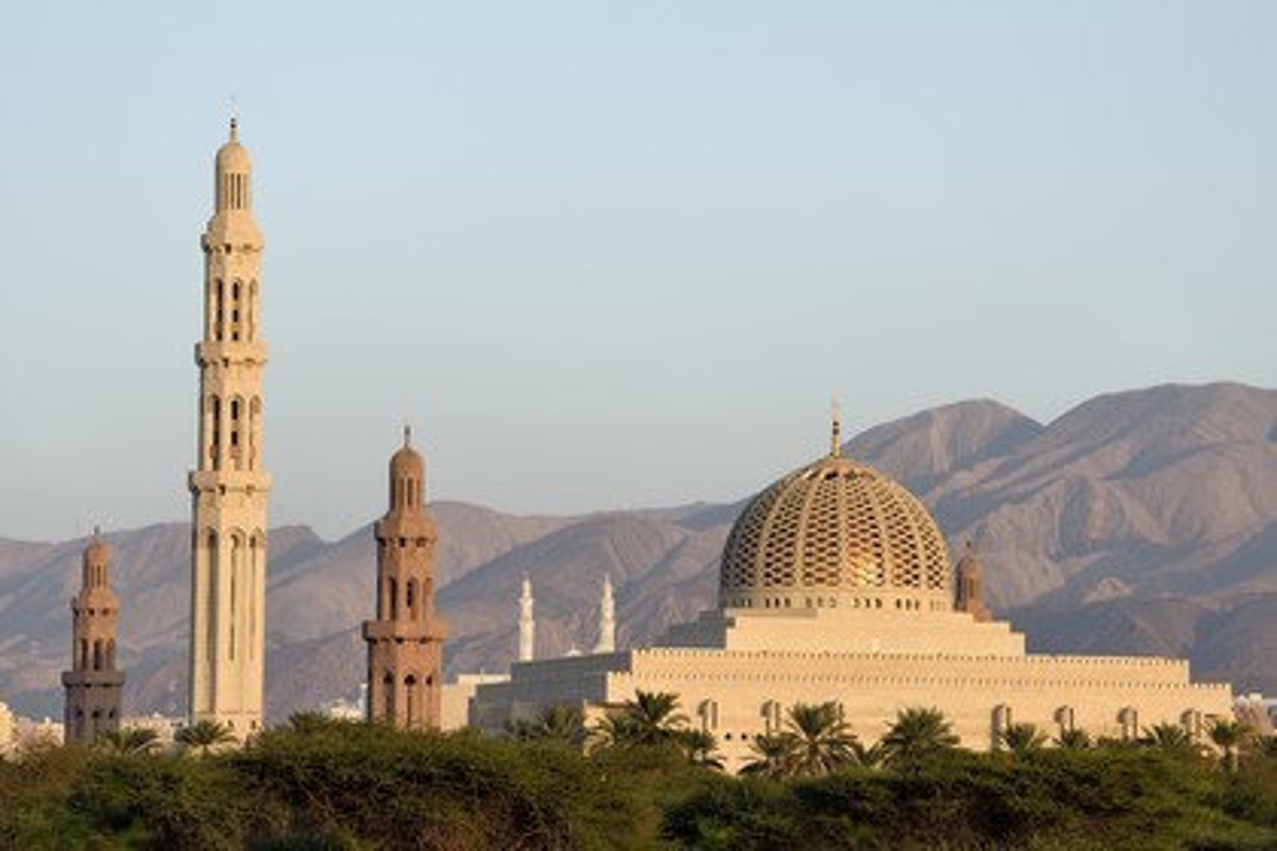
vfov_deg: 9.5
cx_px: 638
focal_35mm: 145
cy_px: 426
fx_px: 5143
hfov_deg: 14.2
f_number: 5.6
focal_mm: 145
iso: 200
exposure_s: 1/640
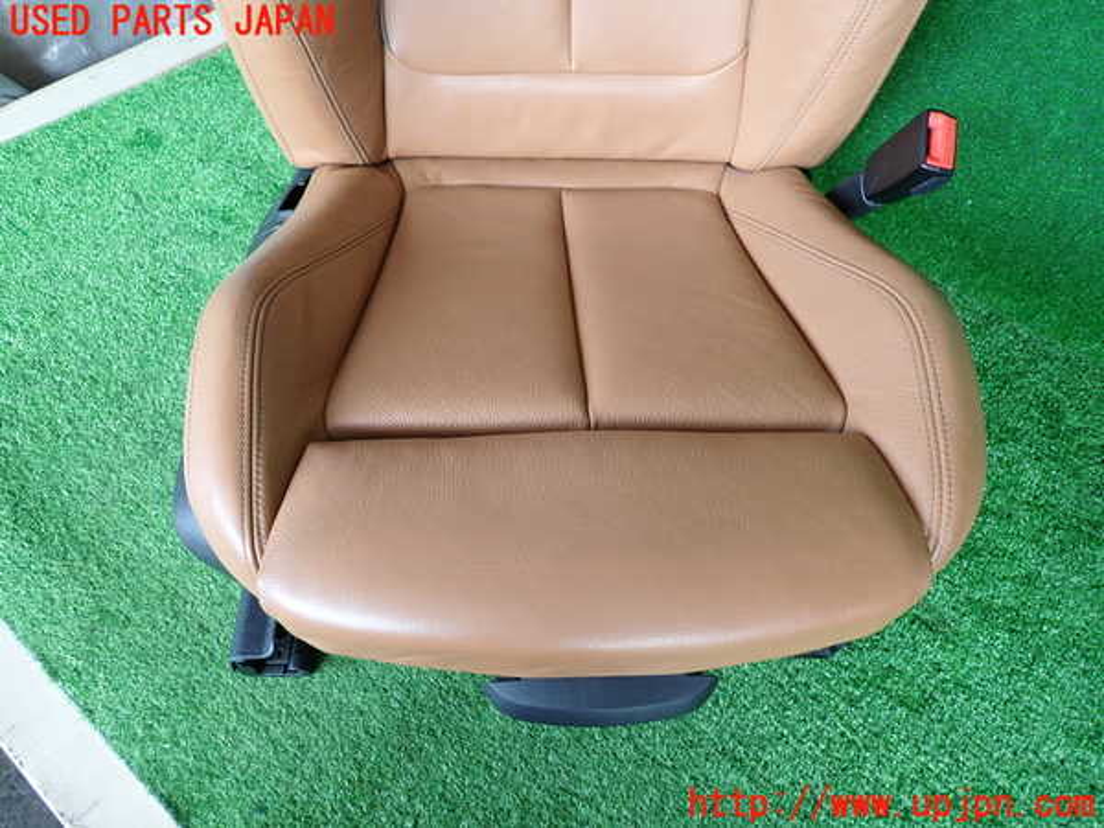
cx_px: 552
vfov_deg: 54.9
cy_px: 414
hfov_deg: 69.4
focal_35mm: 25
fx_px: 797
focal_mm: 4.5
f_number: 2
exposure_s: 1/60
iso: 200
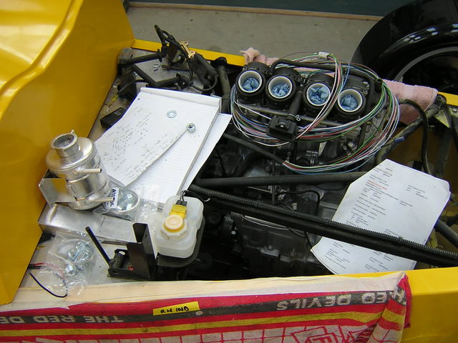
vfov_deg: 39.7
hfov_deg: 51.4
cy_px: 172
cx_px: 229
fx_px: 476
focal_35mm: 36
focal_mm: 4.7
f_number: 2.6
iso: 100
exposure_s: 1/75
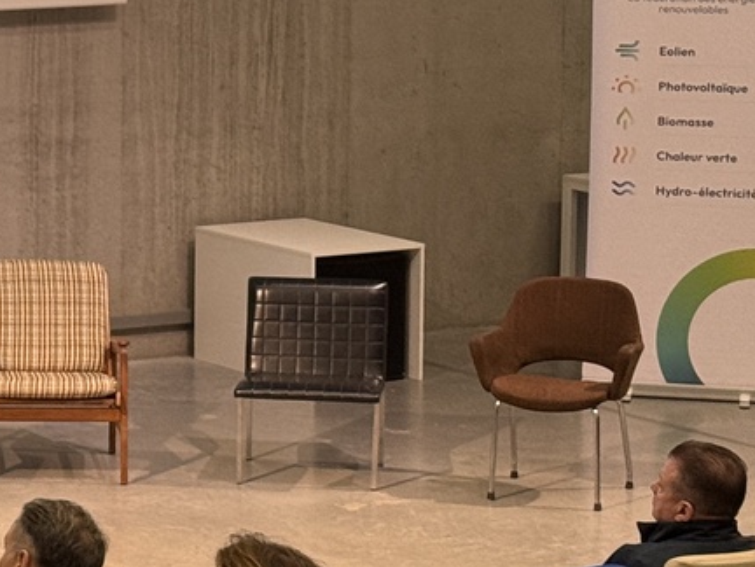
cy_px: 101
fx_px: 3730
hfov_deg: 11.1
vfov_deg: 8.7
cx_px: -428
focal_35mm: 171
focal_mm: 6.76
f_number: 1.78
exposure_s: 1/67
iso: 80
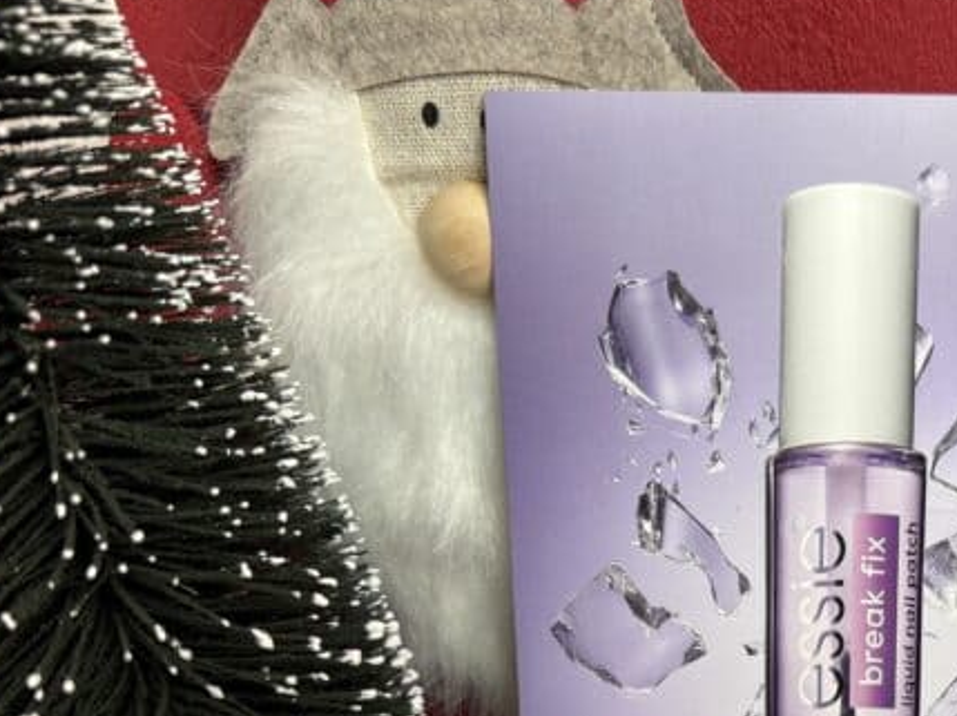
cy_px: 609
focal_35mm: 43
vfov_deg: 32.3
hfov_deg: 41.6
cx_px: 790
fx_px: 1188
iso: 125
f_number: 1.78
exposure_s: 1/50
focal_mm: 6.76
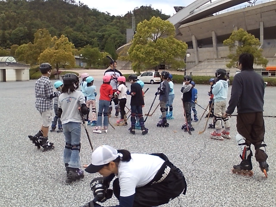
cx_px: 138
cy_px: 104
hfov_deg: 61.7
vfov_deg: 48.2
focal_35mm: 29
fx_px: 231
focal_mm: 3.73
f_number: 3.5
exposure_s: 1/625
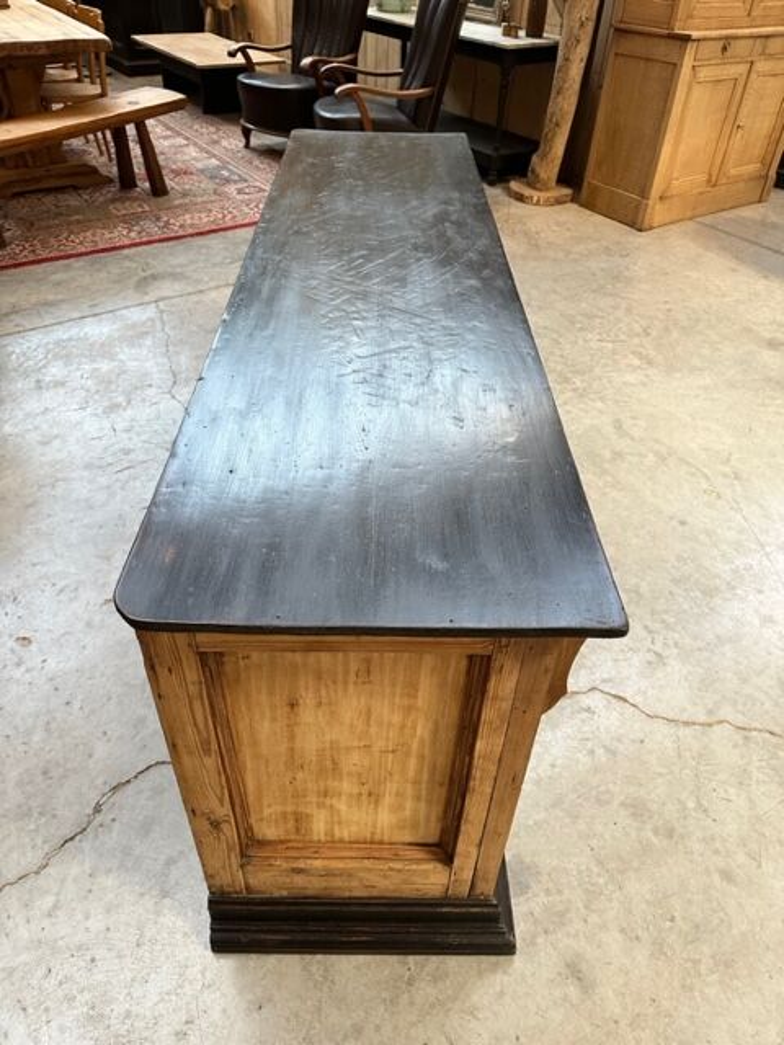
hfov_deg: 56.8
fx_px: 725
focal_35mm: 24
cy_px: 522
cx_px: 392
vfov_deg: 71.6
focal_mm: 6.86
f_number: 1.78
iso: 250
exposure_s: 1/119
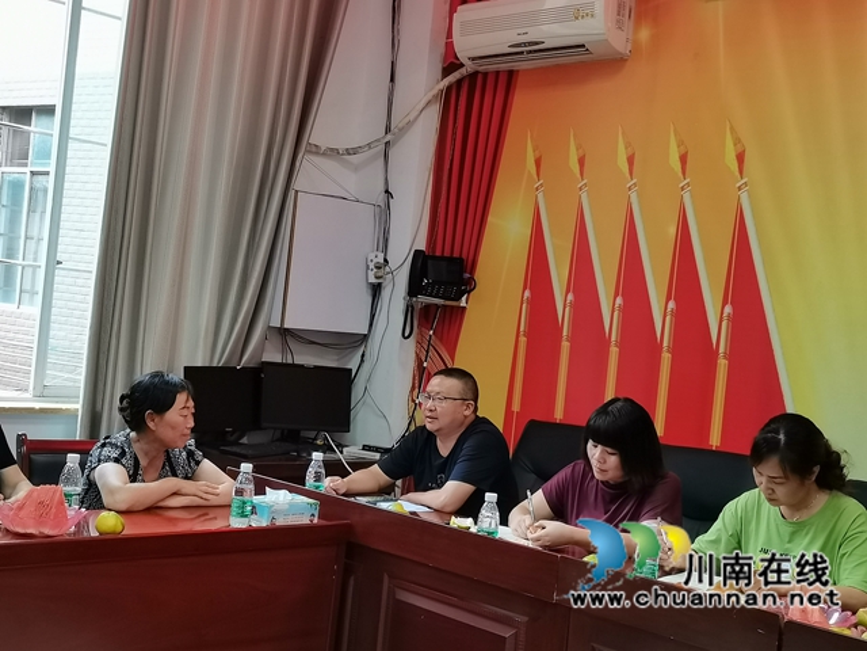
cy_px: 326
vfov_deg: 31.5
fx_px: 1152
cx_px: 434
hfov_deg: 41.2
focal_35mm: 46
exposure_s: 1/50
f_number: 1.8
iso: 250
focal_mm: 5.58
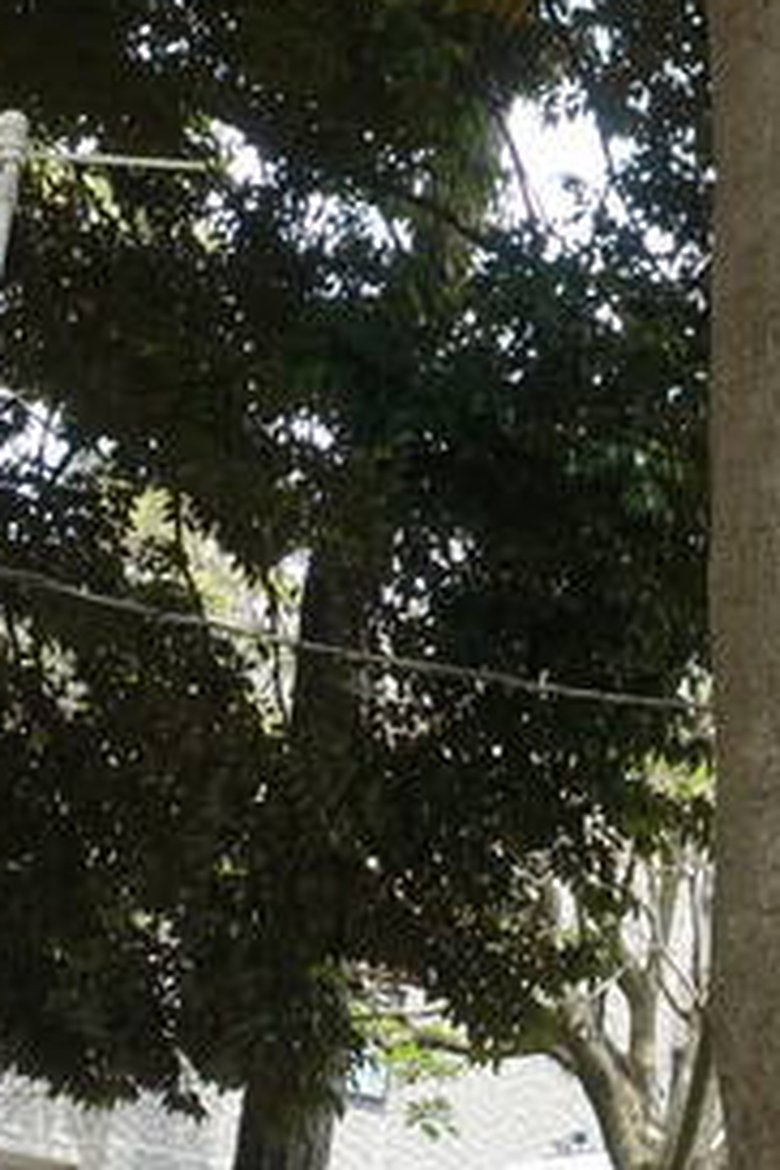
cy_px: -124
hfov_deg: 10.1
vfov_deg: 15.1
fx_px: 4290
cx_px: 1106
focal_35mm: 132
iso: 125
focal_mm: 10.89
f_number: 5.6
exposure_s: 1/100
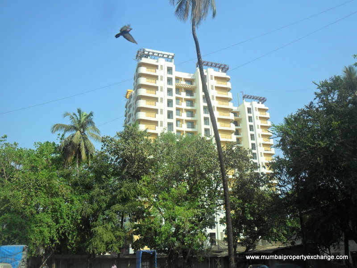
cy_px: 134
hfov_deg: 56.8
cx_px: 178
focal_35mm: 32
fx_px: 330
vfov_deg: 44.2
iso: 100
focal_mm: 5.7
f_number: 3.7
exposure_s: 1/1000
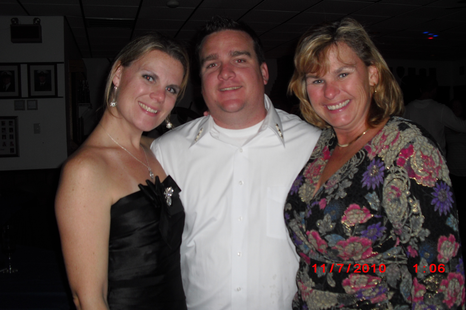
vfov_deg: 35.0
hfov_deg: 50.7
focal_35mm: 38
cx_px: 230
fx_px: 492
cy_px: 133
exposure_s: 1/60
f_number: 3.1
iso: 100
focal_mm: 6.3
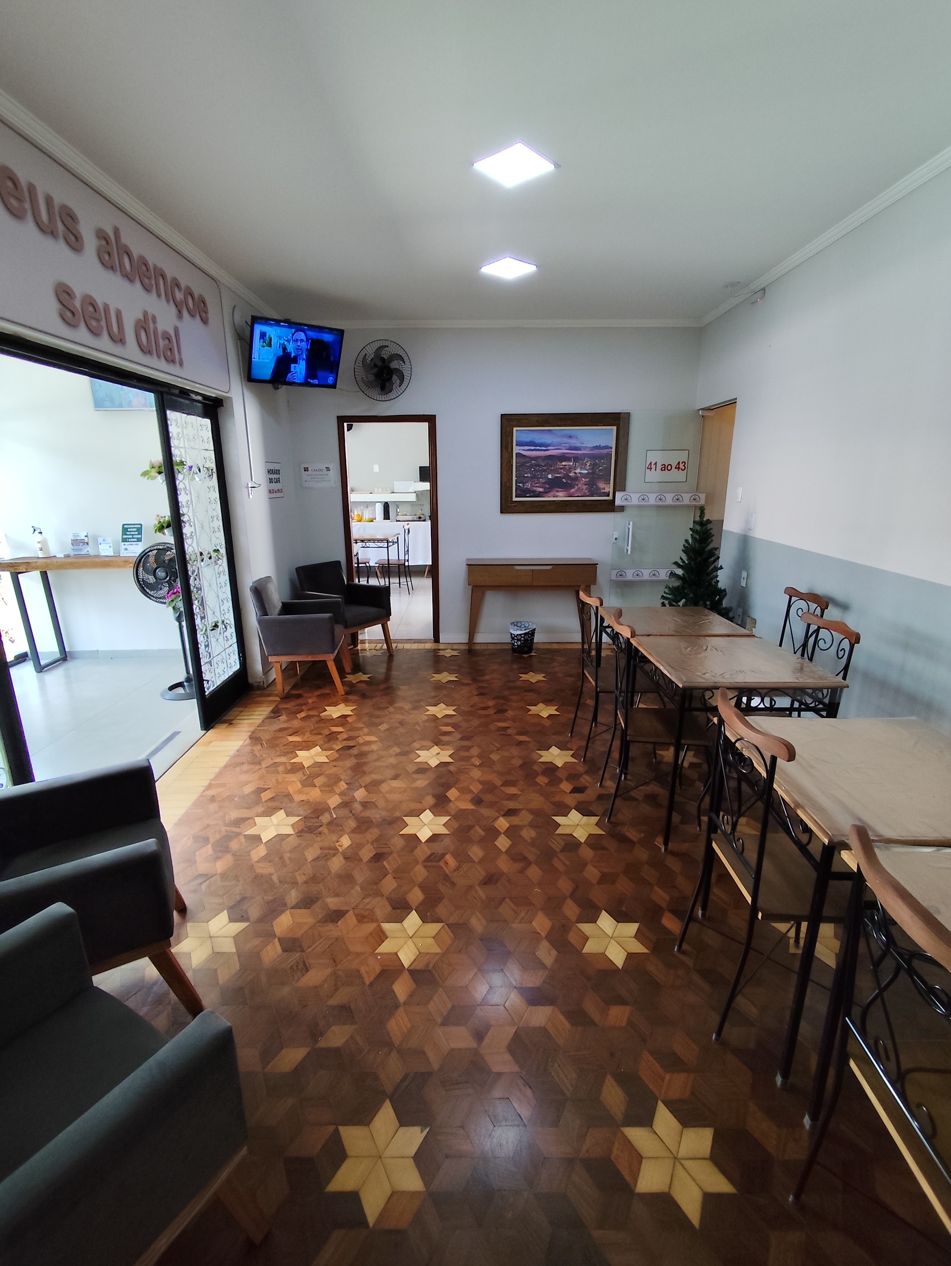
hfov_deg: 78.2
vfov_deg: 94.5
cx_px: 476
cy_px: 633
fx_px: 585
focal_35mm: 16
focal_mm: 1.65
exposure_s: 1/60
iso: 64
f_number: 2.2
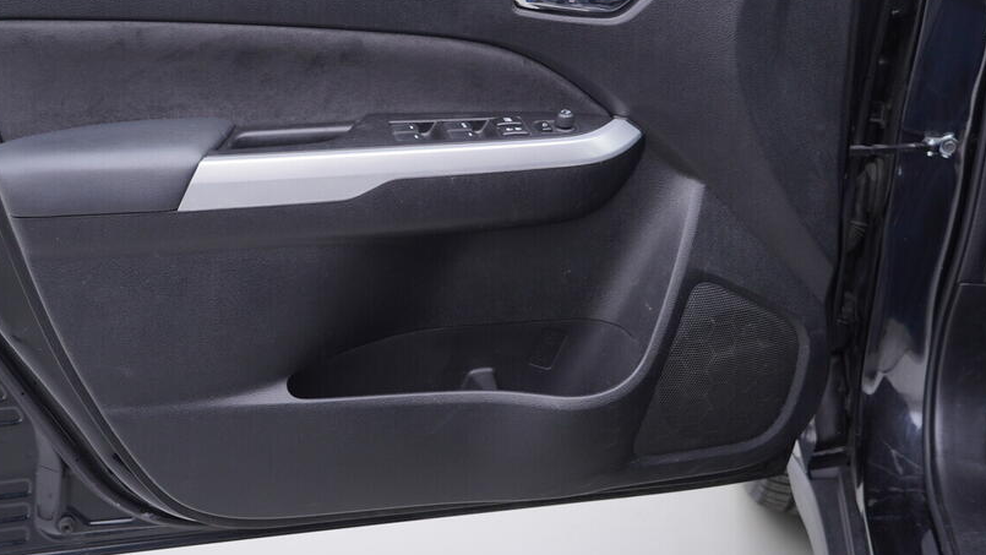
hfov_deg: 42.7
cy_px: 205
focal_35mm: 48
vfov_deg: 24.9
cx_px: 394
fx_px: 1255
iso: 125
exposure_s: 1/50
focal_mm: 24
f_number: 3.2
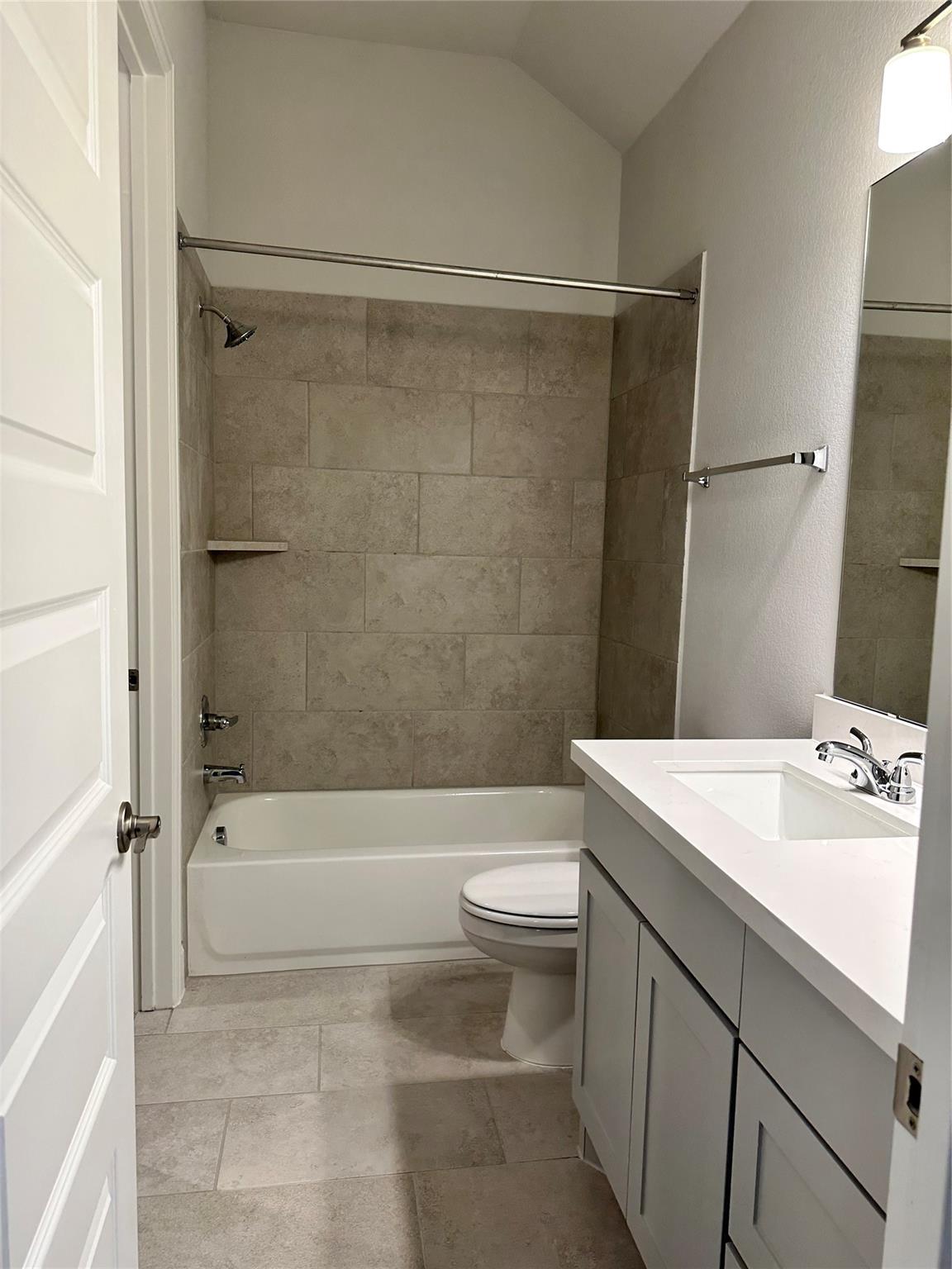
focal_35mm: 24
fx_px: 880
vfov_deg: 71.6
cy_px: 634
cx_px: 476
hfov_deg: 56.8
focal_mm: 6.86
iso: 160
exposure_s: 1/120
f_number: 1.78
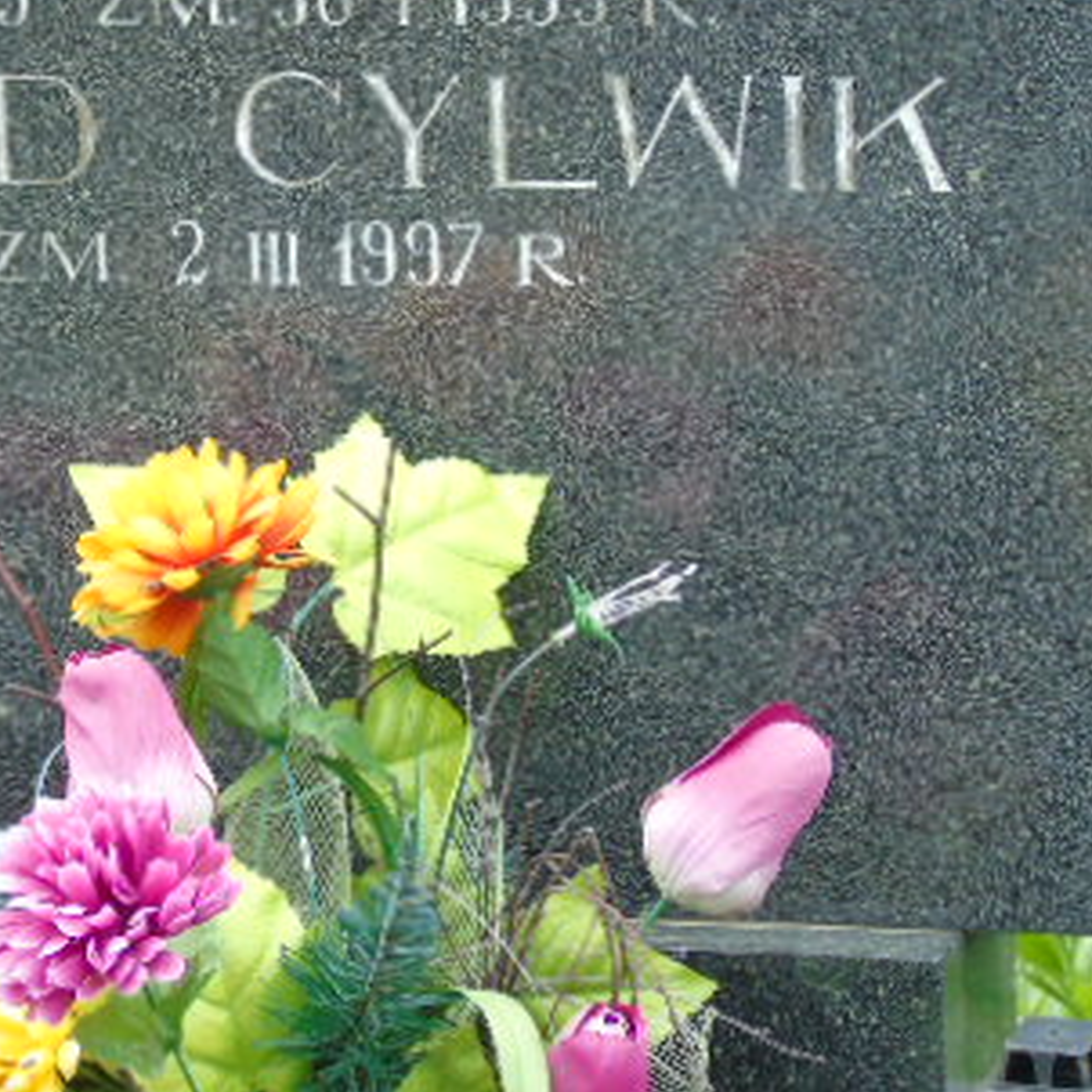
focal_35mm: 202
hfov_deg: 8.6
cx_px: 80
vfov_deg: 8.7
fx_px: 7209
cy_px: 438
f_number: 4.4
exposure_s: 1/60
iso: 80
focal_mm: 19
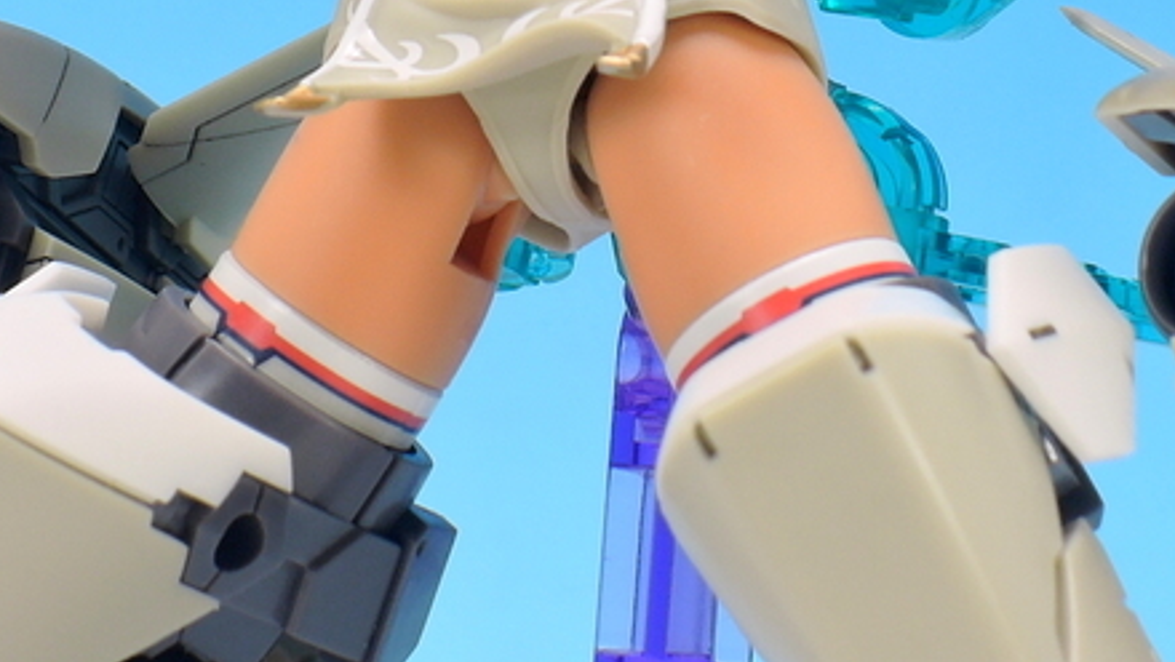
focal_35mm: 304
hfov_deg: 7.1
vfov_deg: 4.0
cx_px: 644
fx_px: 9476
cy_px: -355
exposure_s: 1
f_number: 7.1
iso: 80
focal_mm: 25.5
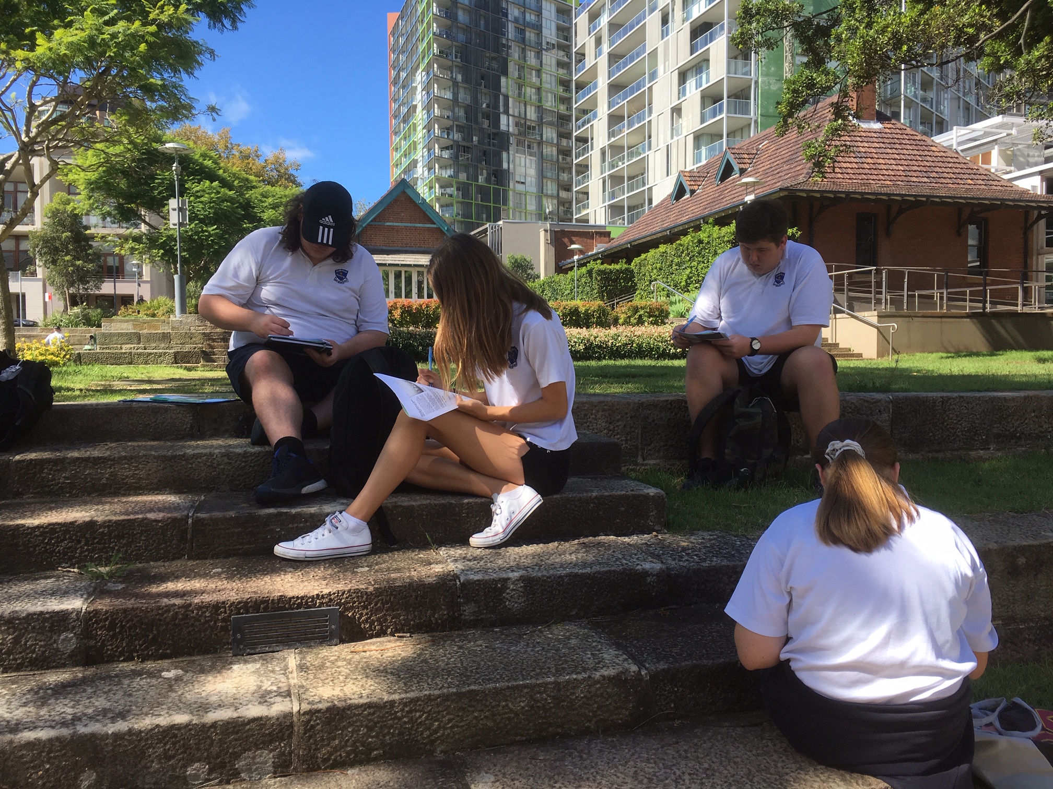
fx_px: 882
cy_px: 394
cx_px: 526
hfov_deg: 61.7
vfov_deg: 48.2
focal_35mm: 29
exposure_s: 1/705
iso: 25
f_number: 2.2
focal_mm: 4.15
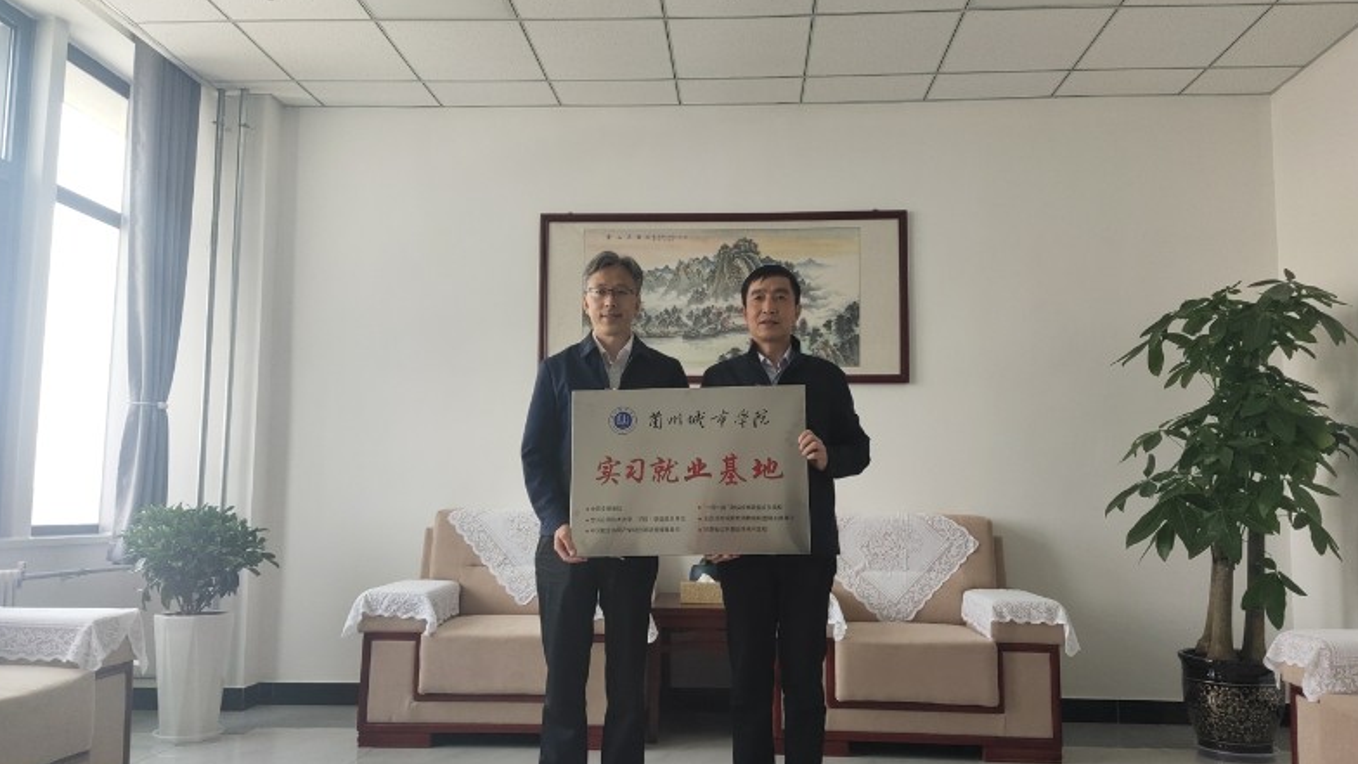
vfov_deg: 29.7
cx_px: 688
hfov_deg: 50.5
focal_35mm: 40
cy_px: 411
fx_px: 1440
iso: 231
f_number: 1.79
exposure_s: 1/100
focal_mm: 4.74
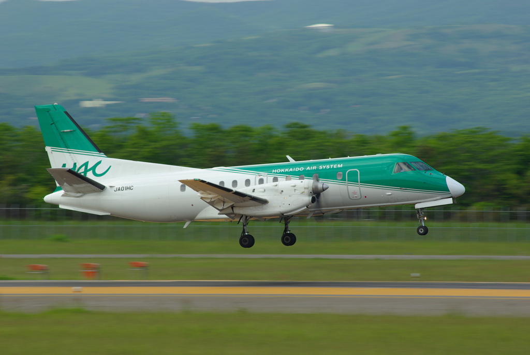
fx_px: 3758
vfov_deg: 5.4
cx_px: 265
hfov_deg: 8.1
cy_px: 178
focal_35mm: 255
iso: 100
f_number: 10
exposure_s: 1/125
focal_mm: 170
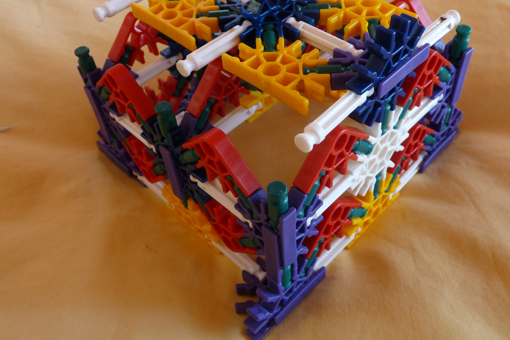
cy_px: 126
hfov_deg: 54.4
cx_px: 277
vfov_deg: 37.6
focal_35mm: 35
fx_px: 496
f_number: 2.8
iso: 100
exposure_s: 1/40
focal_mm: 4.8
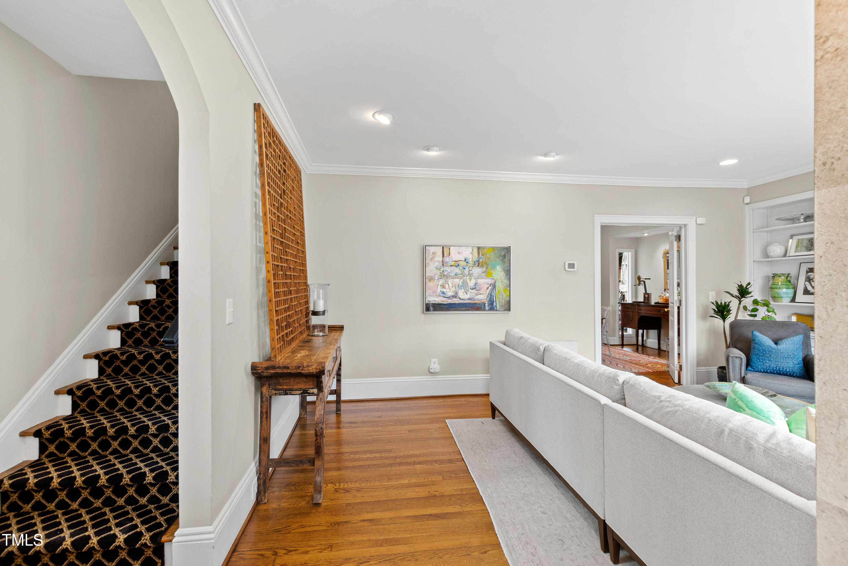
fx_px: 353
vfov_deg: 77.3
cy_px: 283
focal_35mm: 15
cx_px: 424
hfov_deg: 100.4
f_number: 8
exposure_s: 1.6
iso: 100
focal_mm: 10
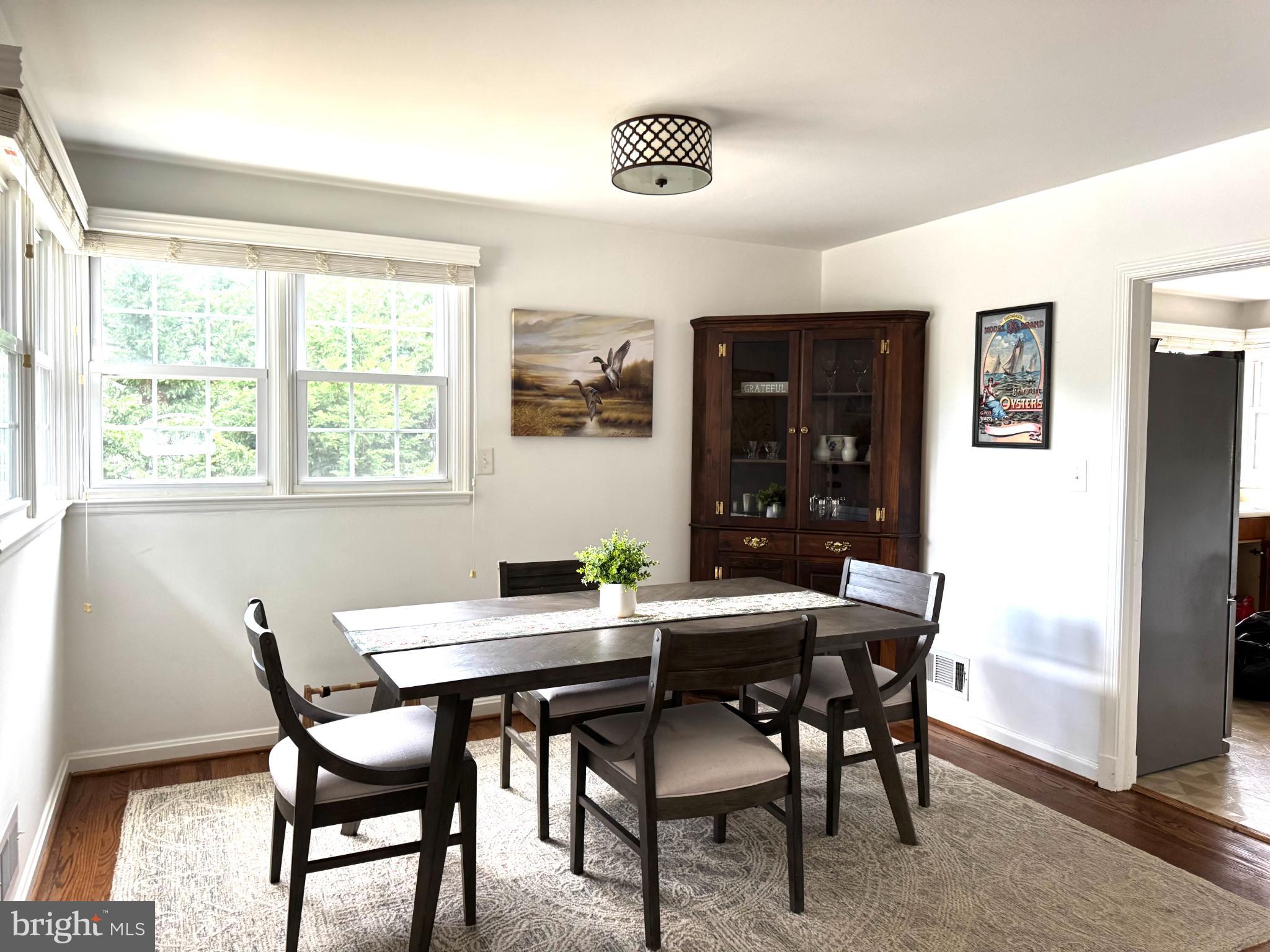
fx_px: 881
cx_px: 635
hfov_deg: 71.6
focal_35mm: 24
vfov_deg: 56.8
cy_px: 476
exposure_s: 1/105
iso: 200
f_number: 1.78
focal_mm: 6.76
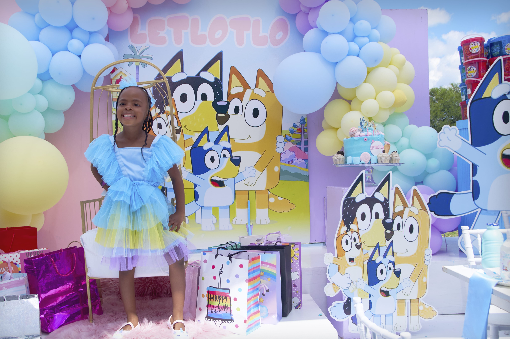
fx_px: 538
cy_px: 178
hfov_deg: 50.7
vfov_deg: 35.0
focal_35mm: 38
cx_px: 250
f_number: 5
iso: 250
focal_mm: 24
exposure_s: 1/2000
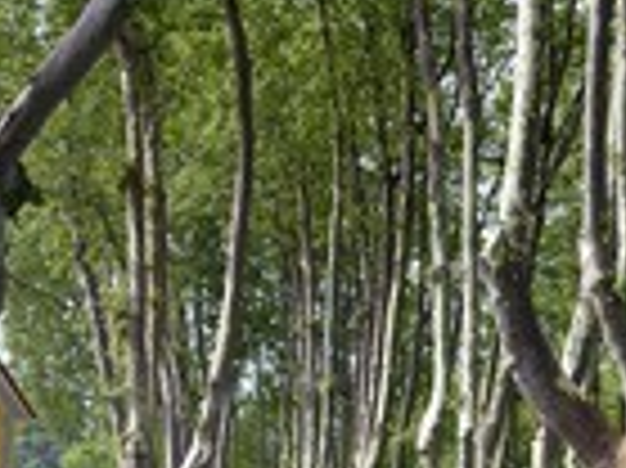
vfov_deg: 14.8
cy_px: 400
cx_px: 558
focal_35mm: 99
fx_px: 1789
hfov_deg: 19.5
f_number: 6.3
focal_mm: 34
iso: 200
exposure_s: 1/200
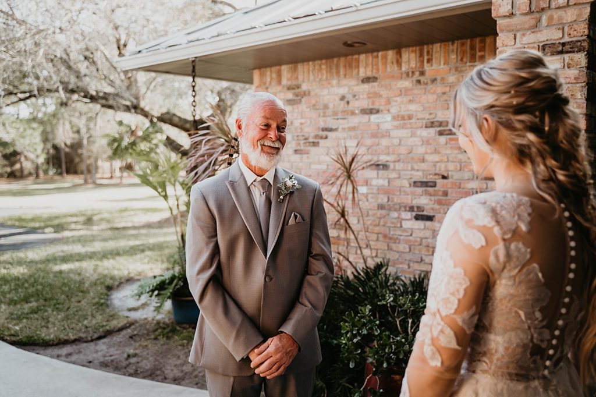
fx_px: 563
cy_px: 198
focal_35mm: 34
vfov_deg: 38.9
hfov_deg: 55.8
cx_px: 298
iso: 400
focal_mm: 34
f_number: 2.8
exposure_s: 1/250
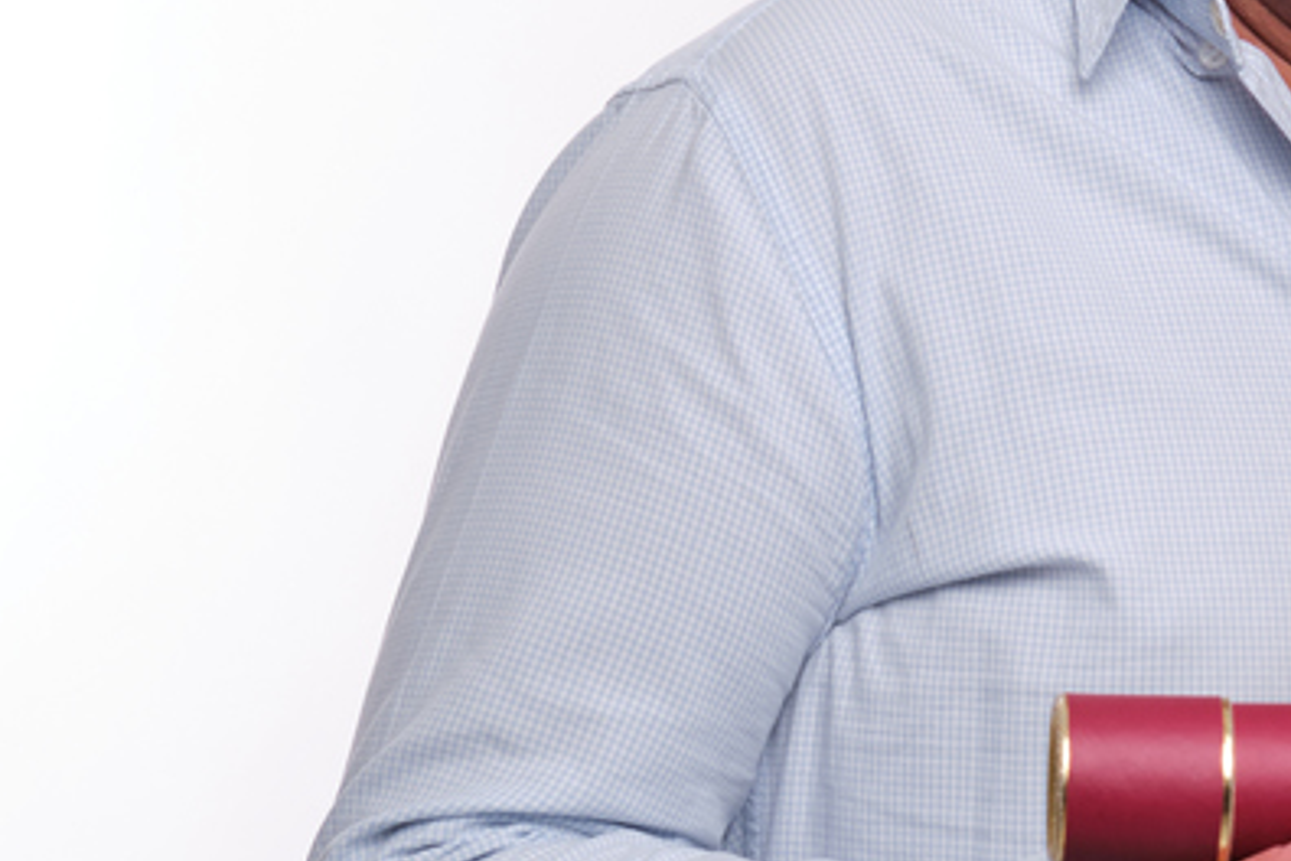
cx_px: 1689
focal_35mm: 194
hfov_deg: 10.4
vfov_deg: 7.1
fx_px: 6957
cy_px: 326
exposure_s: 1/125
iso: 160
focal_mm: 42.9
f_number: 8
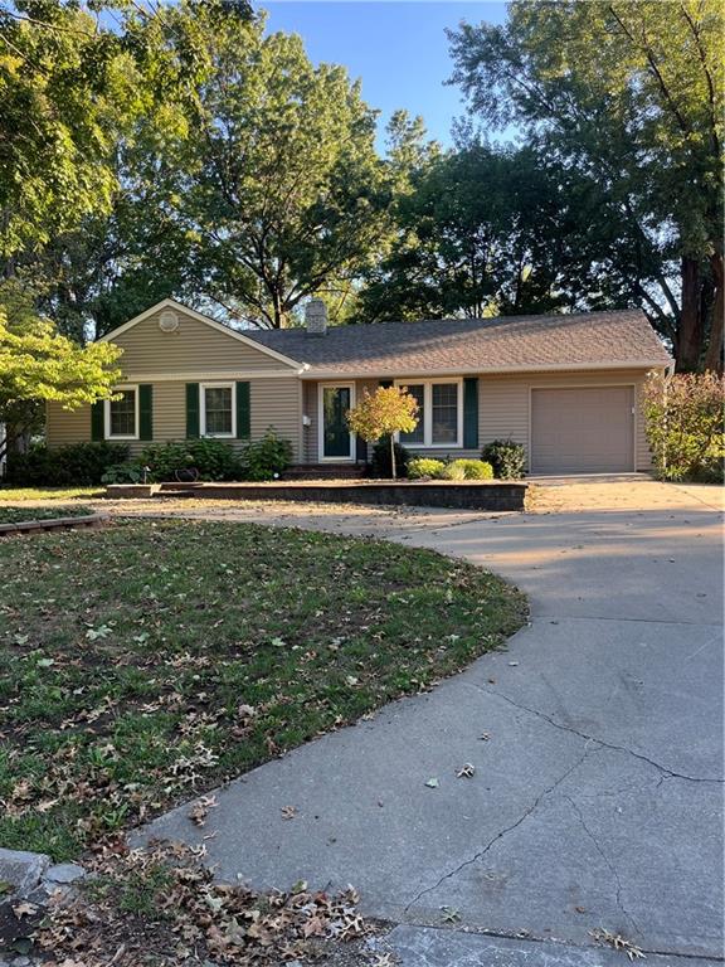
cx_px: 362
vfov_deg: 67.3
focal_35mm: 26
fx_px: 726
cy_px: 484
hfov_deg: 53.1
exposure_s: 1/202
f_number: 1.6
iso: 40
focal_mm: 5.1
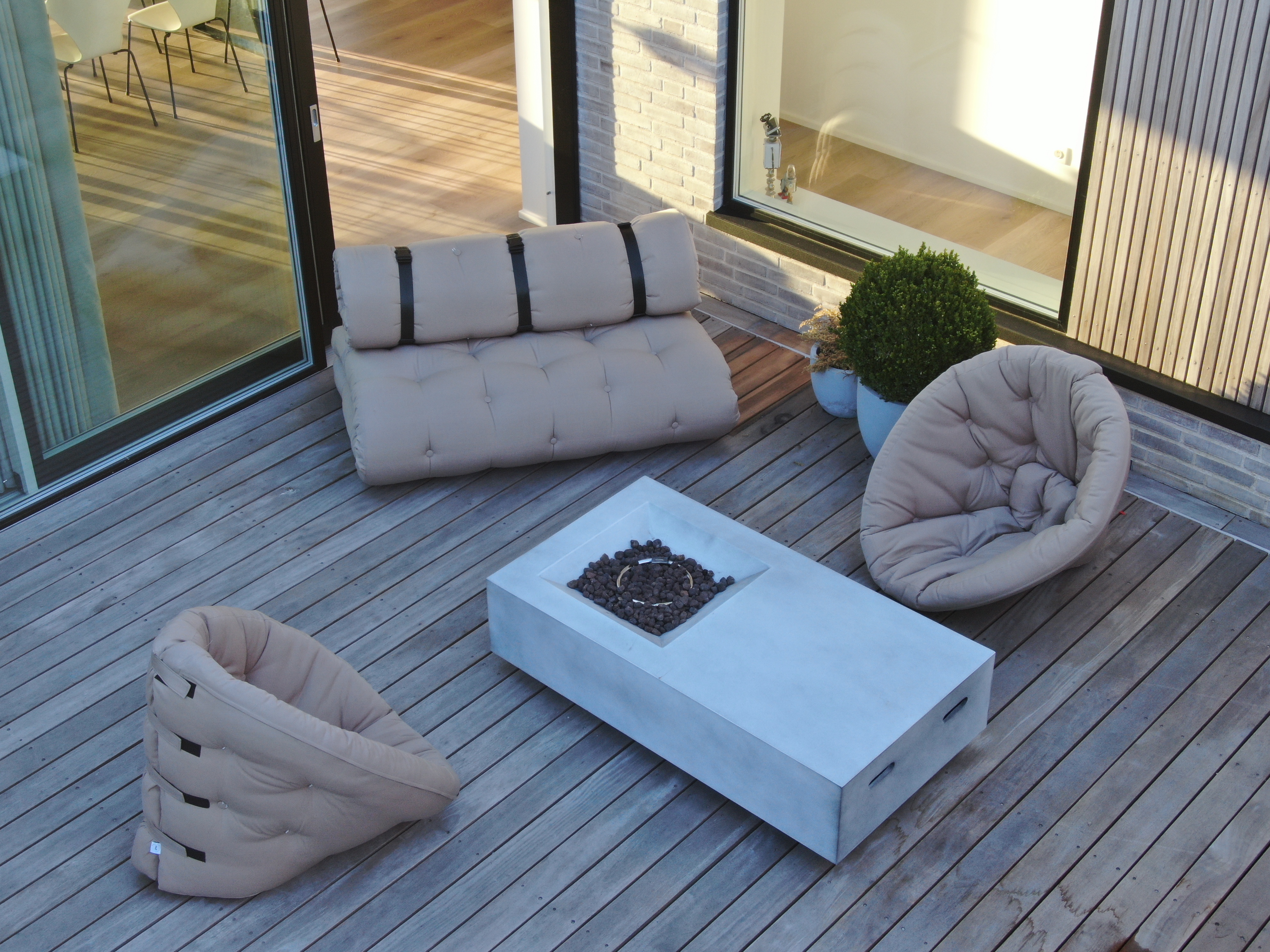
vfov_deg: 30.3
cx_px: 635
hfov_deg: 39.7
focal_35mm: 48
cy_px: 476
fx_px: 1761
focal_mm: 8.6
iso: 100
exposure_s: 1/40
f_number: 3.8
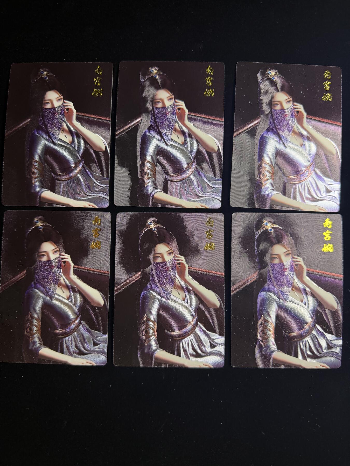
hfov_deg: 56.8
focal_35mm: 24
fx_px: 324
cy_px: 233
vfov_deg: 71.6
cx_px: 175
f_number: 1.78
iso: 200
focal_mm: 6.76
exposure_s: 1/65
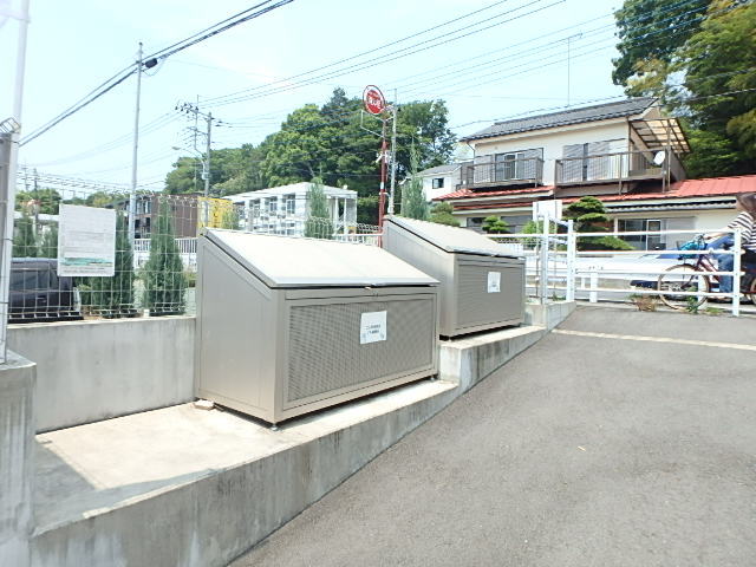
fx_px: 459
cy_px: 284
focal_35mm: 21
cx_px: 378
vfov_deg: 63.4
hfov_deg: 79.0
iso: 125
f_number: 3.5
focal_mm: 3.7
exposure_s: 1/640
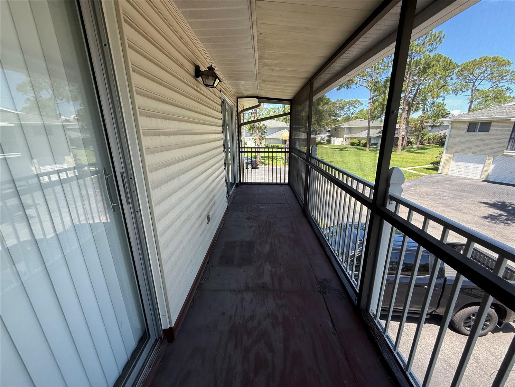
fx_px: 208
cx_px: 258
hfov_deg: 102.1
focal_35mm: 14
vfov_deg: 85.7
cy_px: 194
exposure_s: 1/234
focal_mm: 2.22
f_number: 2.2
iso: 64
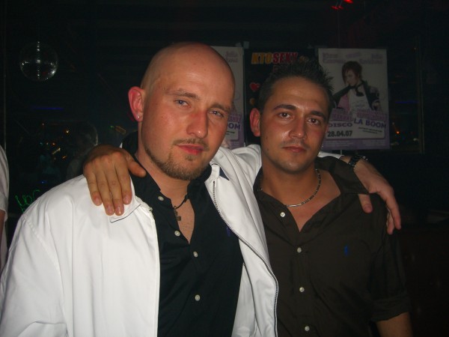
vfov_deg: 37.7
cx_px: 224
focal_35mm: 38
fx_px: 493
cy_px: 168
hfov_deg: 49.0
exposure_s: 1/60
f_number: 2.8
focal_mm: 7.9
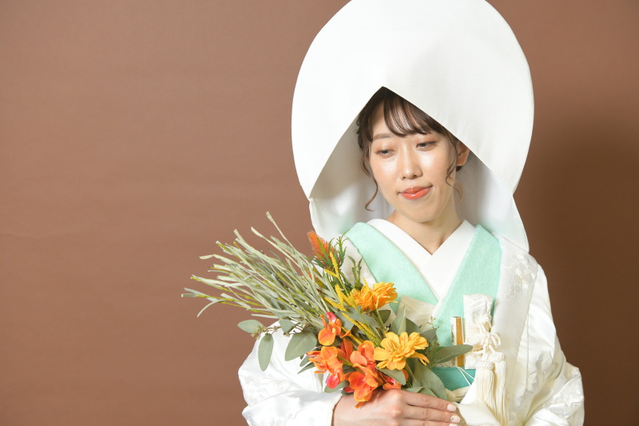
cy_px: 213
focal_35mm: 48
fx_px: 852
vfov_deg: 28.1
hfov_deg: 41.1
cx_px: 320
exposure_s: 1/125
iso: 1250
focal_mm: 48
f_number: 5.6
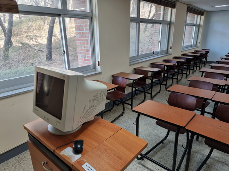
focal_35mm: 24
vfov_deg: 56.8
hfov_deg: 71.6
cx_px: 114
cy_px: 86
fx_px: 159
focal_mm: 6.7
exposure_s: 1/30
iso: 80
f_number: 1.8
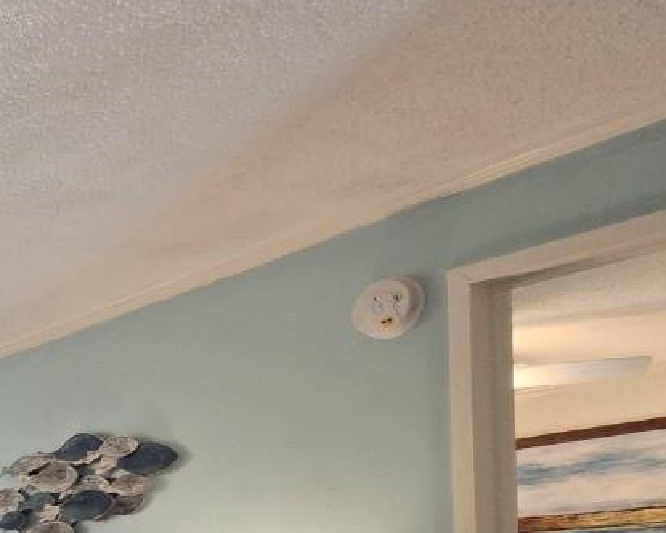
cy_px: 647
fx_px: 867
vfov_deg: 29.2
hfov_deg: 25.1
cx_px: -435
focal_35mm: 44
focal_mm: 2.2
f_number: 2.2
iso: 200
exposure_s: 1/60
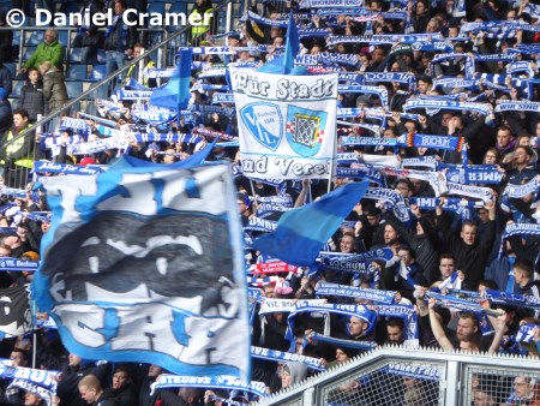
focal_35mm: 124
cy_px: 203
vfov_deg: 12.0
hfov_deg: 15.9
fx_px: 1935
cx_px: 270
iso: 125
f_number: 5.2
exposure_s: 1/60
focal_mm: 22.3
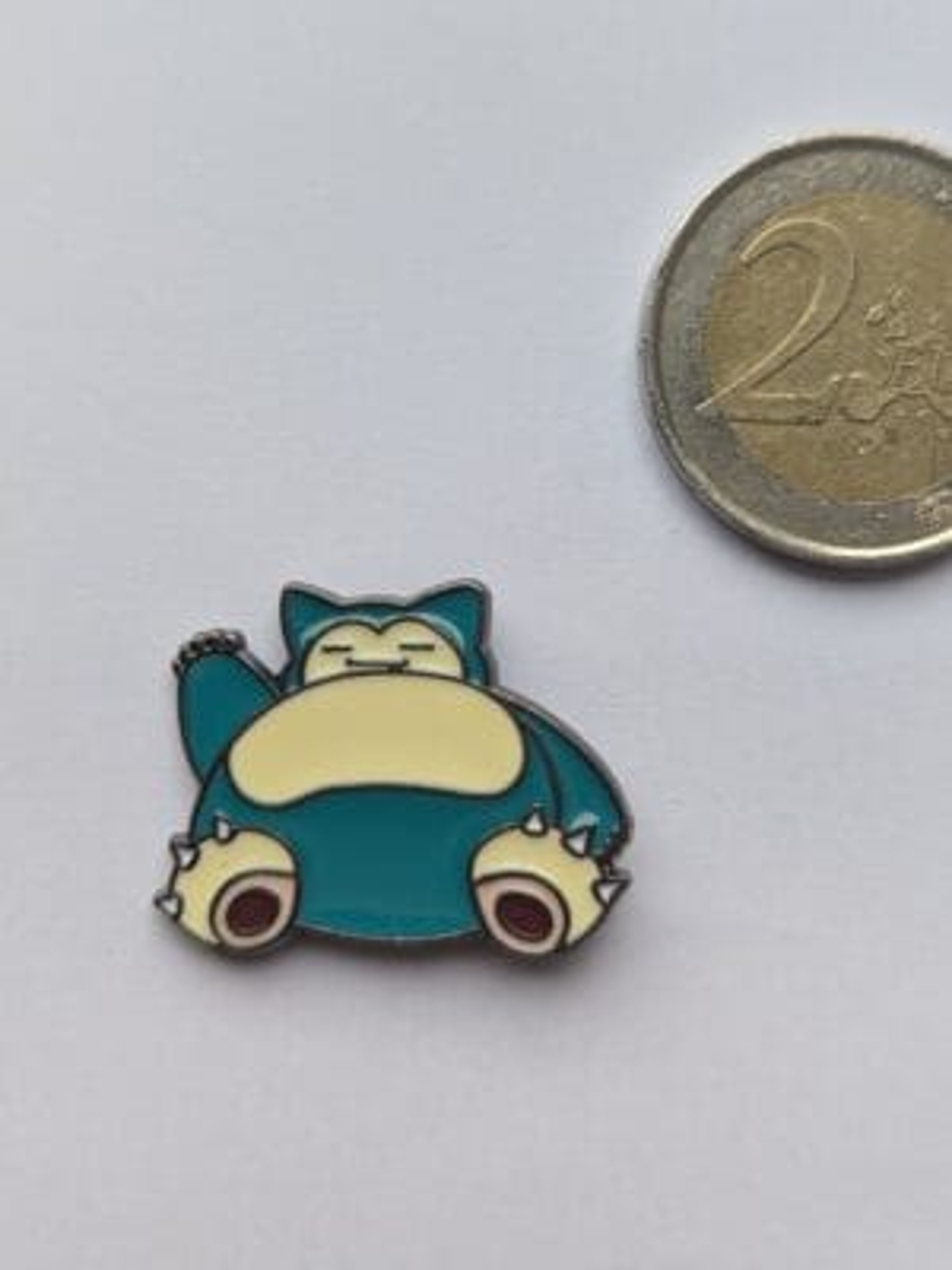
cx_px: 476
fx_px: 880
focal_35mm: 24
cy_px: 635
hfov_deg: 56.8
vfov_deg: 71.6
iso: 47
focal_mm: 6.81
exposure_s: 1/89.8
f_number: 1.85
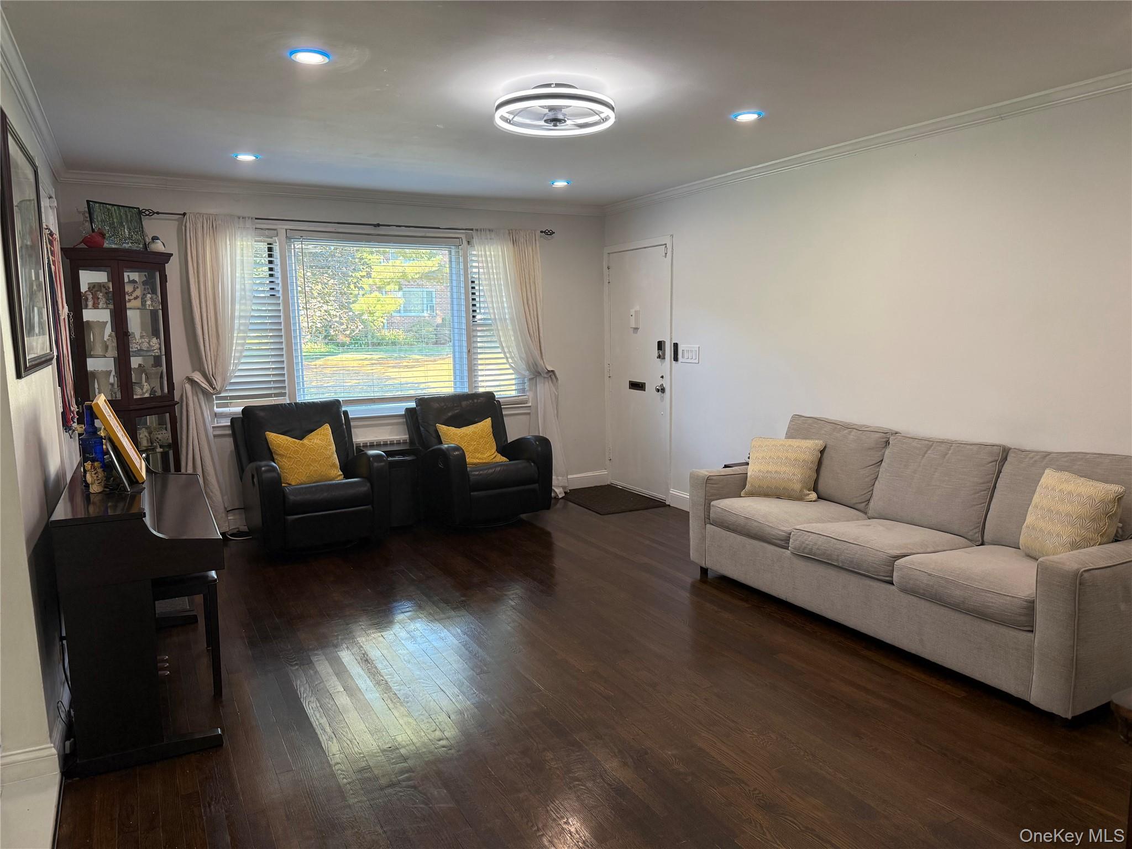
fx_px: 785
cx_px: 566
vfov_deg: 56.8
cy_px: 424
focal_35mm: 24
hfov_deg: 71.6
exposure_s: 1/111
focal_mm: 6.76
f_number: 1.78
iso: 200
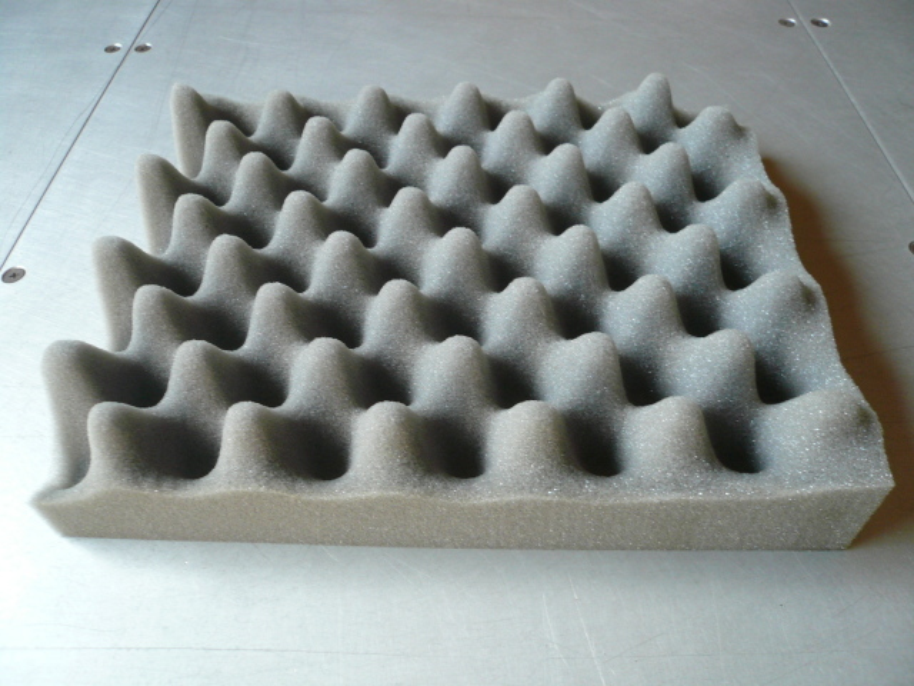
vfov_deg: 49.7
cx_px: 457
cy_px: 343
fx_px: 739
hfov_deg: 63.4
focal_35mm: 28
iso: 100
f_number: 2.8
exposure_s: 1/15
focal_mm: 4.6
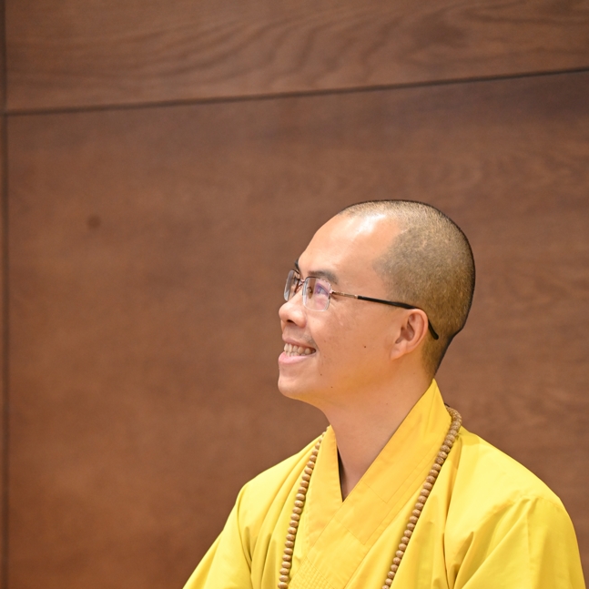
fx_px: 2965
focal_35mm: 154
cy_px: 423
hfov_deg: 11.3
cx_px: 294
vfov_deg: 11.3
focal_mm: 120
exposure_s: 1/200
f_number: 4
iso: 6400
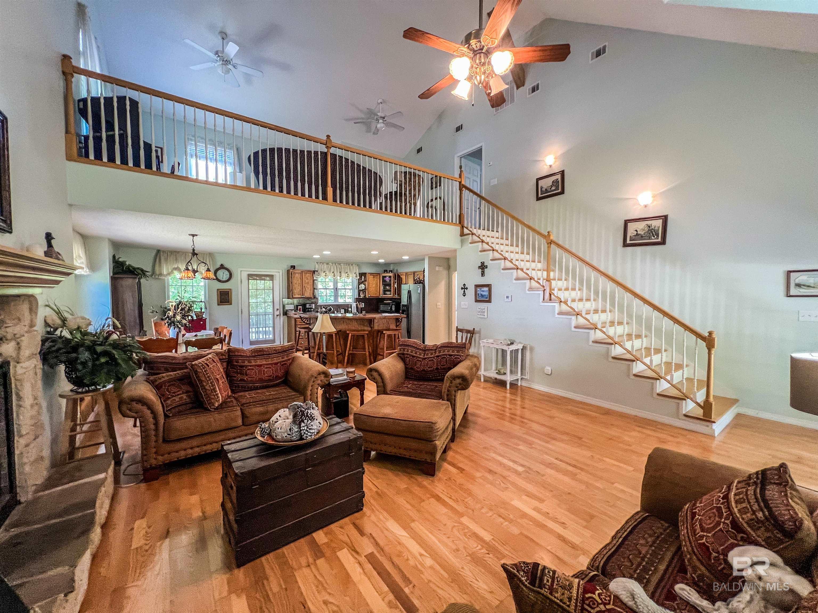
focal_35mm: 13
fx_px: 307
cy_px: 306
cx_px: 409
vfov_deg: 89.9
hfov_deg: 106.2
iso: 250
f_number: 1.8
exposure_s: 1/60
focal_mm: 1.57
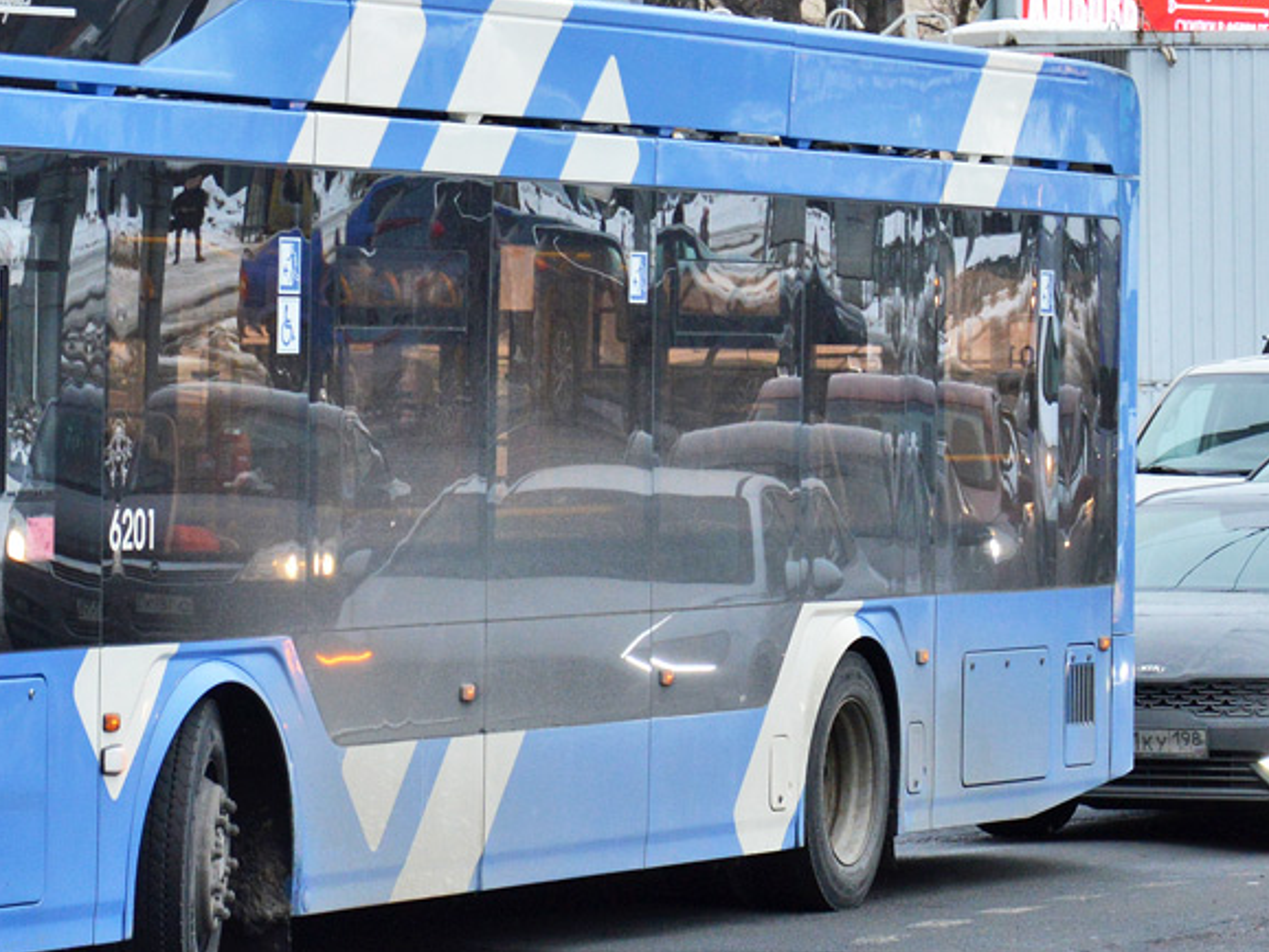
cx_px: 92
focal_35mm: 232
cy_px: 158
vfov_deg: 6.4
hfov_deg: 8.5
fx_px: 8509
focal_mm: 62
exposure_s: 1/250
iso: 400
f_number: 6.3
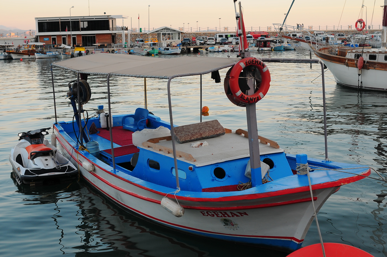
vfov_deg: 25.7
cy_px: 128
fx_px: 564
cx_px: 194
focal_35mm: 52
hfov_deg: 37.9
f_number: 5
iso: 200
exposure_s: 1/160
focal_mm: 35
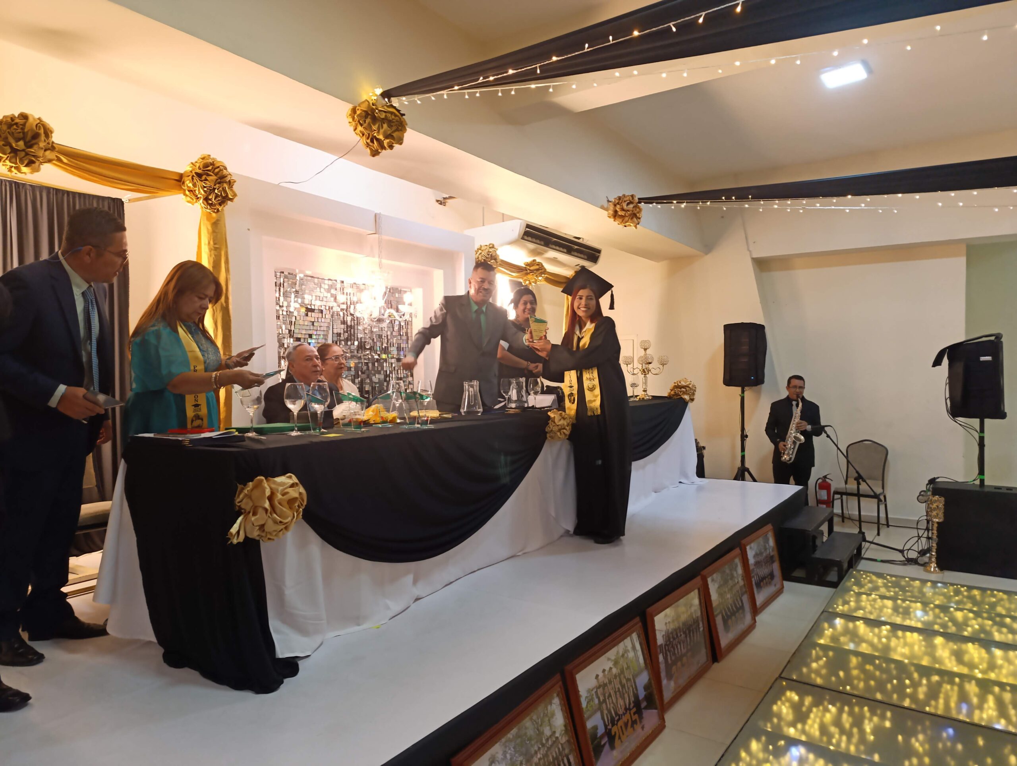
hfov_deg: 73.8
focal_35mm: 23
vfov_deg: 59.0
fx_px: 677
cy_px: 383
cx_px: 508
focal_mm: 6.14
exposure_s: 1/60
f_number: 1.6
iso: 800
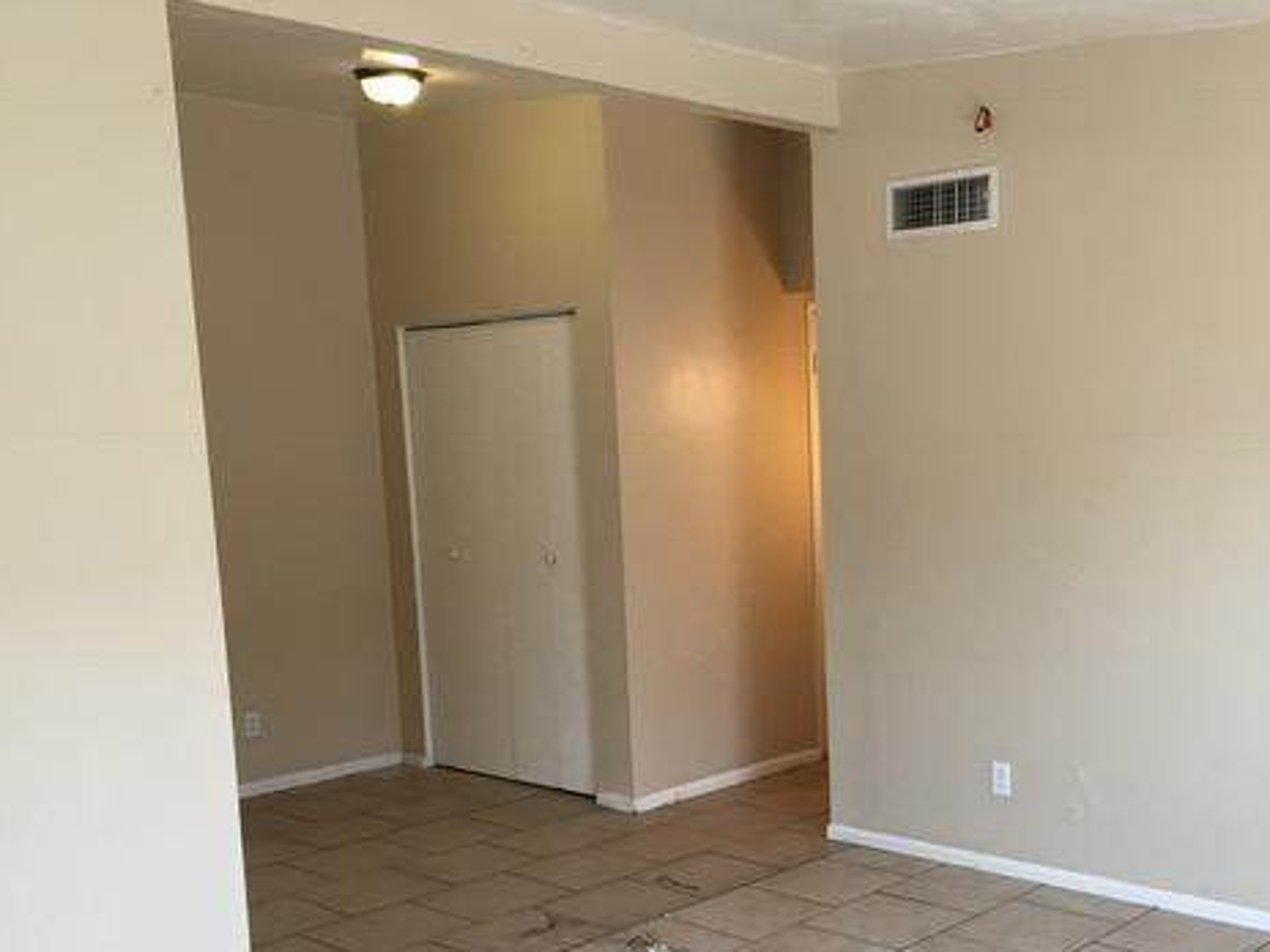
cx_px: 777
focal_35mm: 40
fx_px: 1468
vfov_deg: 35.5
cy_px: 651
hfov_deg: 46.5
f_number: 2.2
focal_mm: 4.15
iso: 32
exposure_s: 1/30
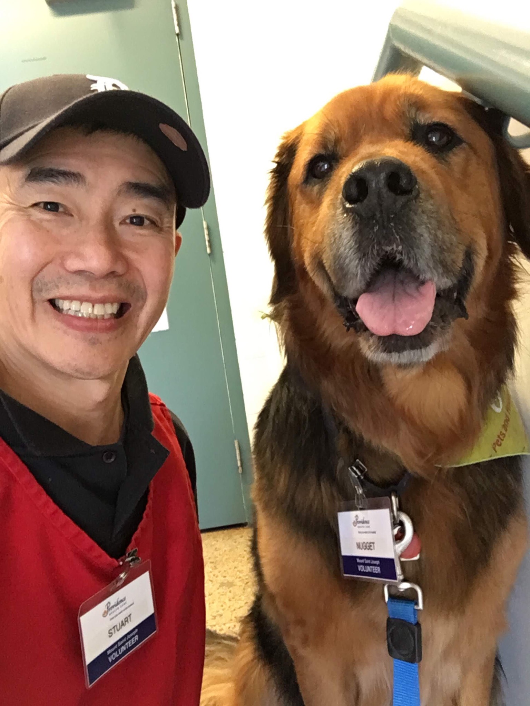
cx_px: 265
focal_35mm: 31
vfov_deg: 58.4
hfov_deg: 45.4
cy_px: 353
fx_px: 633
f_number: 2.2
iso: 250
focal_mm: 2.65
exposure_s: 1/17
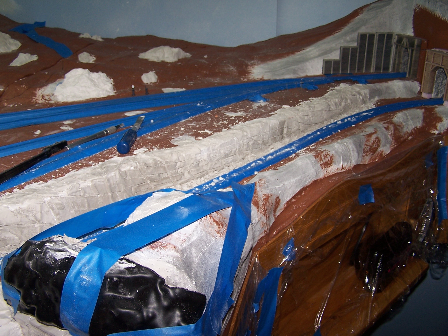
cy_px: 168
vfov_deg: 37.7
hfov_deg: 49.0
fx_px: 492
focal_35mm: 38
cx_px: 224
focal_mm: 6.3
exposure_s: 1/60
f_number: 2.8
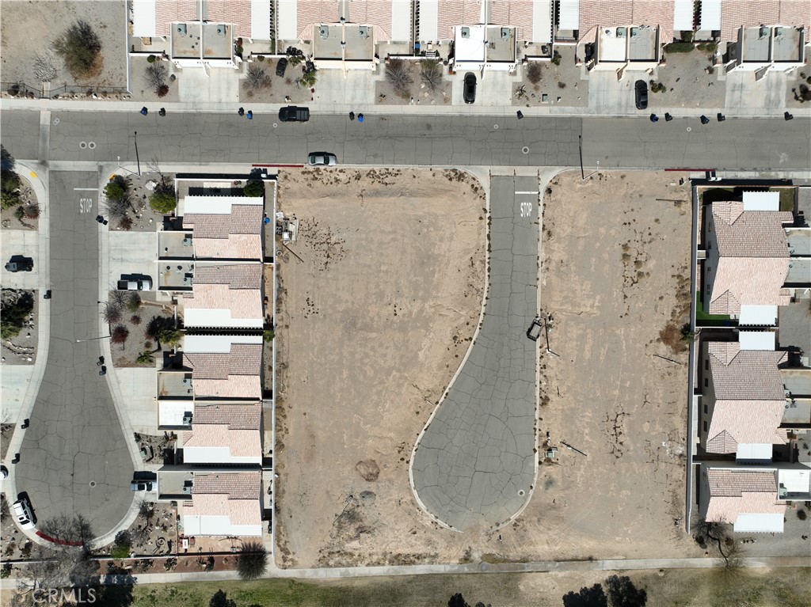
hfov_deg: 71.6
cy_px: 304
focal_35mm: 24
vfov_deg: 56.8
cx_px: 406
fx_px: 562
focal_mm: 12.29
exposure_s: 1/400
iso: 100
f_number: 2.8
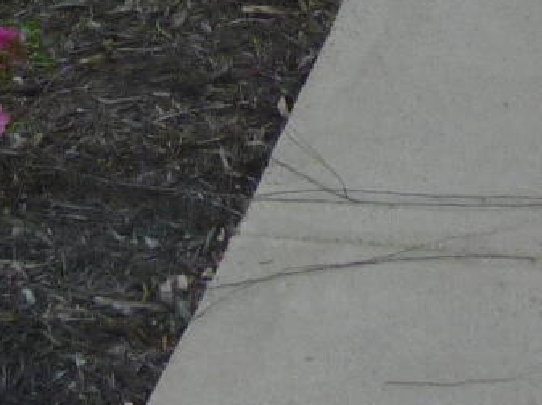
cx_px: -179
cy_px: -998
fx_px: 3331
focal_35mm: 213
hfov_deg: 9.1
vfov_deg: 6.2
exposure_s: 1/250
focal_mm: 5
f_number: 3.3
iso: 100
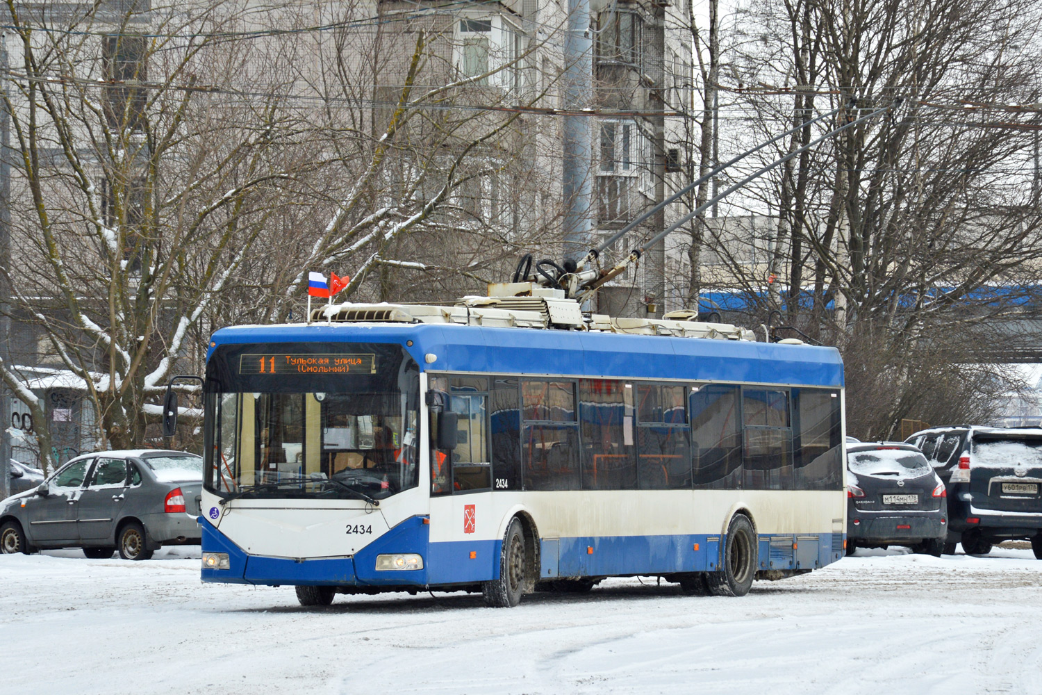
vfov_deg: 9.3
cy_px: 348
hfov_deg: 14.0
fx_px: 4255
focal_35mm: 147
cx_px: 521
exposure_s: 1/250
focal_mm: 98
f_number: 8
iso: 200
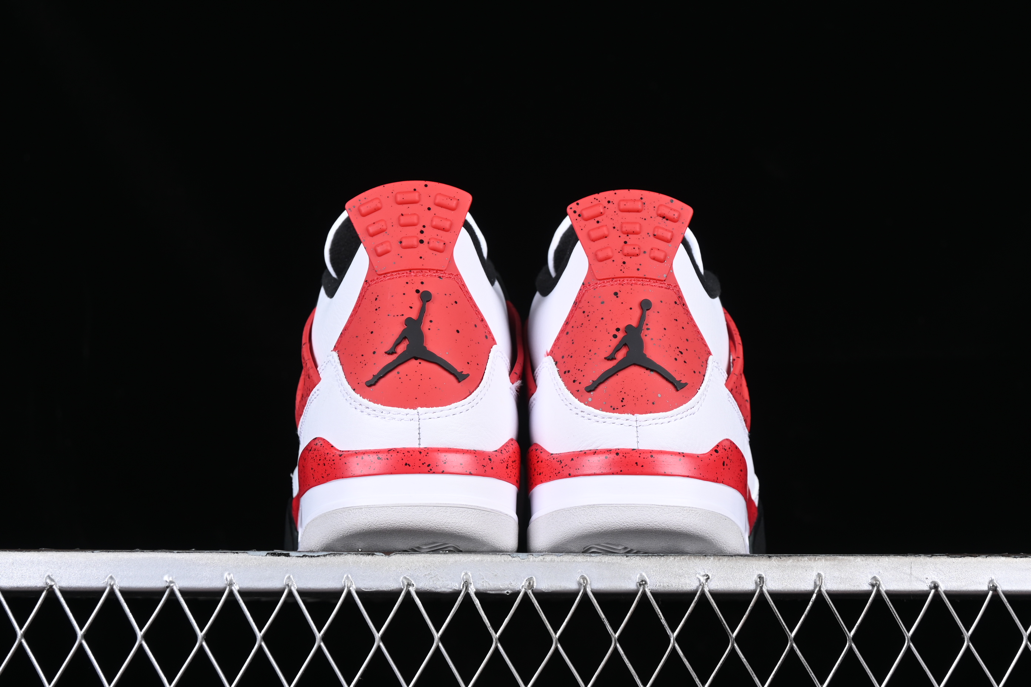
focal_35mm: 75
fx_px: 2148
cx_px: 516
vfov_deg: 18.2
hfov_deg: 27.0
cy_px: 344
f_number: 7.1
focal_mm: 50
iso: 160
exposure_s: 1/80
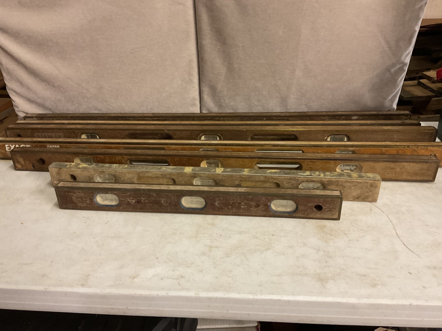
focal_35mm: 29
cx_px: 221
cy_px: 166
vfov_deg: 48.2
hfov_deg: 61.7
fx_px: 370
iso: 250
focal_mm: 3
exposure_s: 1/60
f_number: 1.8
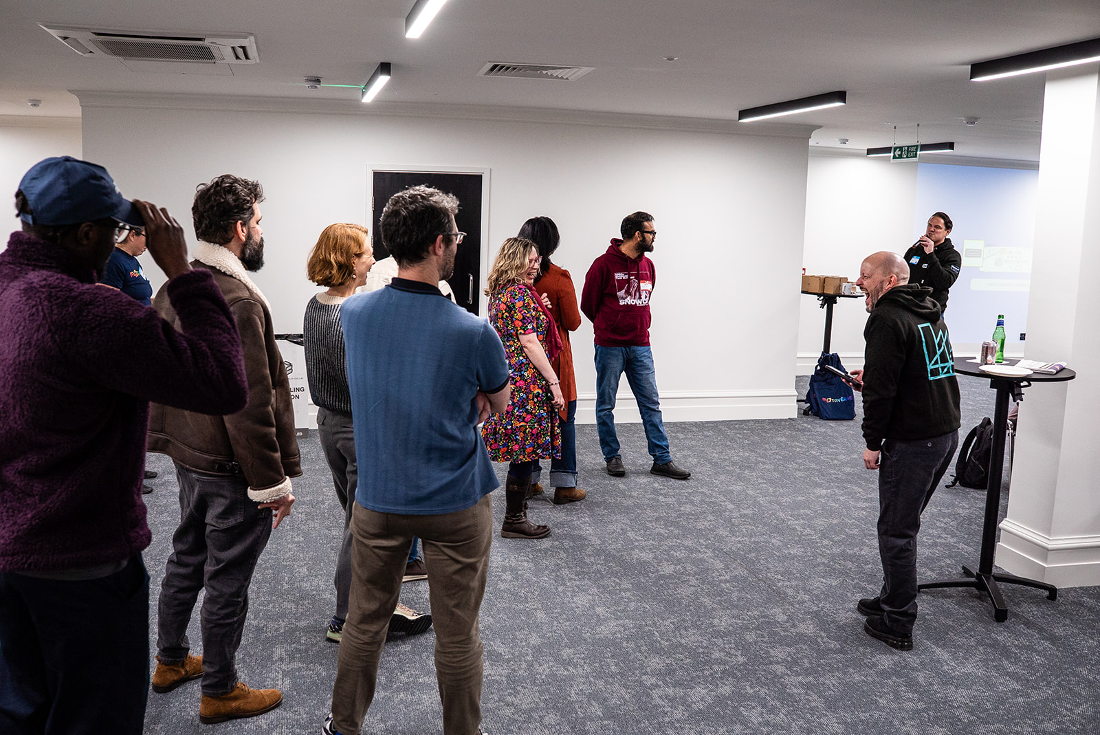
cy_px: 368
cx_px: 550
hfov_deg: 54.4
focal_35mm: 35
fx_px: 1070
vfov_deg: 37.9
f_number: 4.5
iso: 1600
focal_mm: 35
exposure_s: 1/160
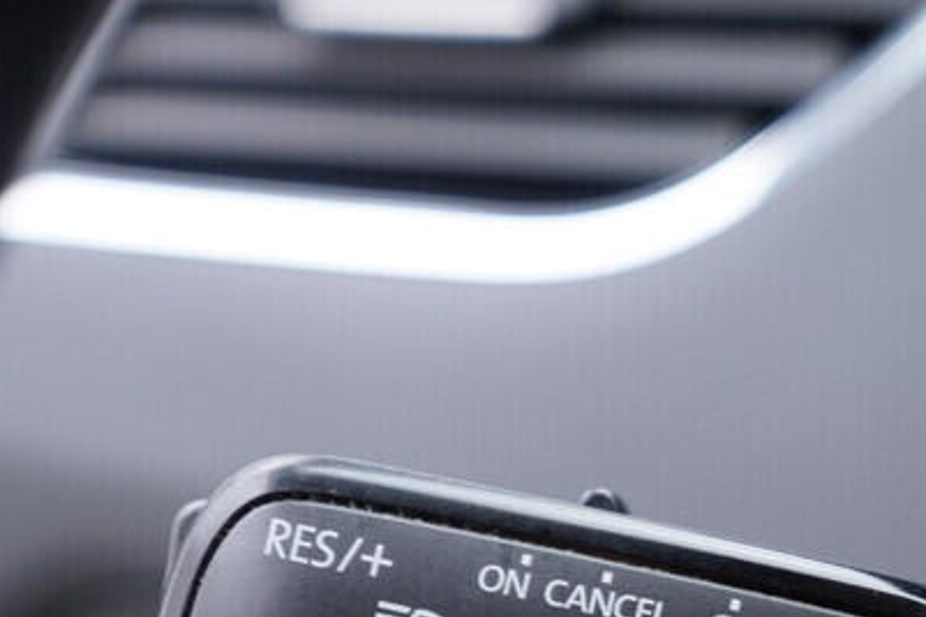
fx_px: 2365
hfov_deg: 21.9
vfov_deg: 14.6
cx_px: 725
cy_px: 595
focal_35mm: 92
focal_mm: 24
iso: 250
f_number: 2.8
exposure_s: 1/40
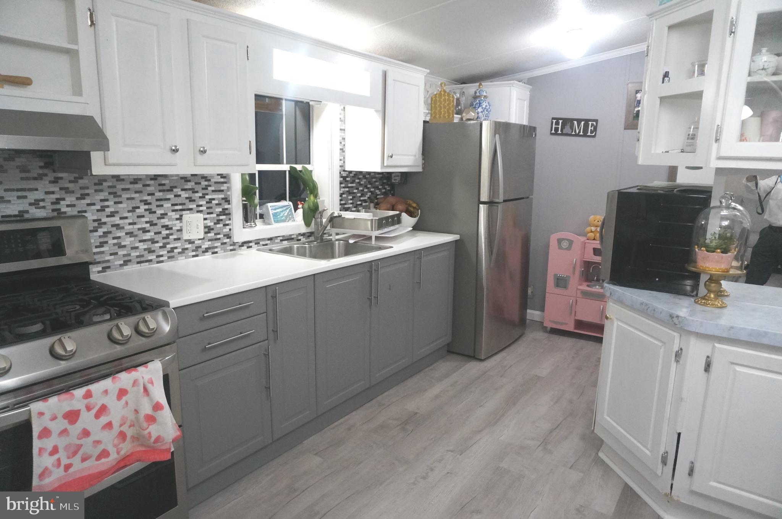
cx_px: 391
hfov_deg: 73.8
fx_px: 521
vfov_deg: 53.0
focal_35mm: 24
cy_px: 260
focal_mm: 16
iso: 2000
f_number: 3.5
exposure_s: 1/160
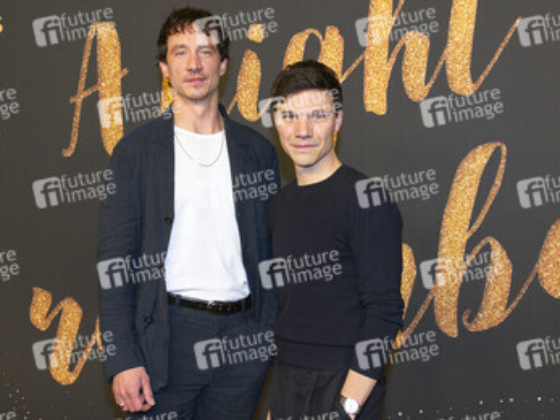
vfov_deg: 35.9
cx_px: 257
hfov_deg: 46.8
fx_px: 647
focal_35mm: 40
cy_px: 229
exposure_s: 1/250
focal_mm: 32
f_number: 5.6
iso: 800
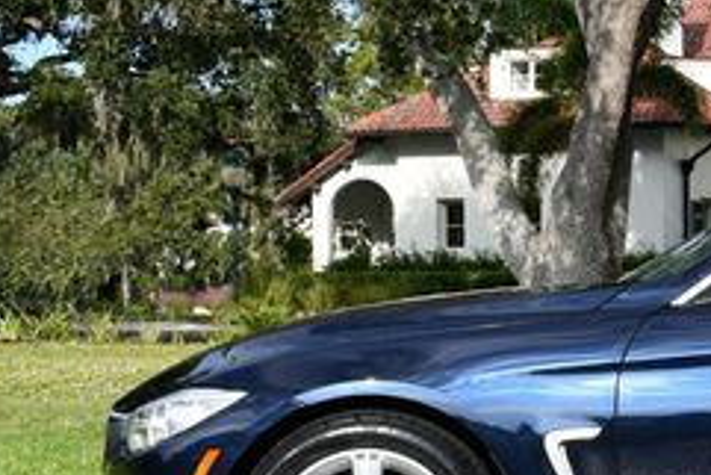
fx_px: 2312
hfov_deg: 16.5
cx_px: 918
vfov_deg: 11.7
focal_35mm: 117
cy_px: 153
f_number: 8
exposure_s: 1/250
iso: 100
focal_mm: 22
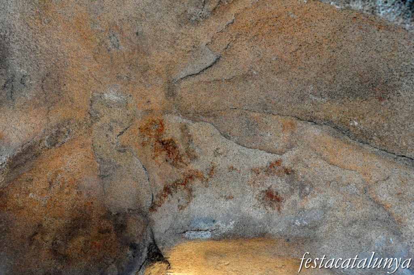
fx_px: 310
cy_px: 138
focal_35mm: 27
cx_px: 207
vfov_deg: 47.8
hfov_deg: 67.4
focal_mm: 18
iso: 3200
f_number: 7.1
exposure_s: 1/200
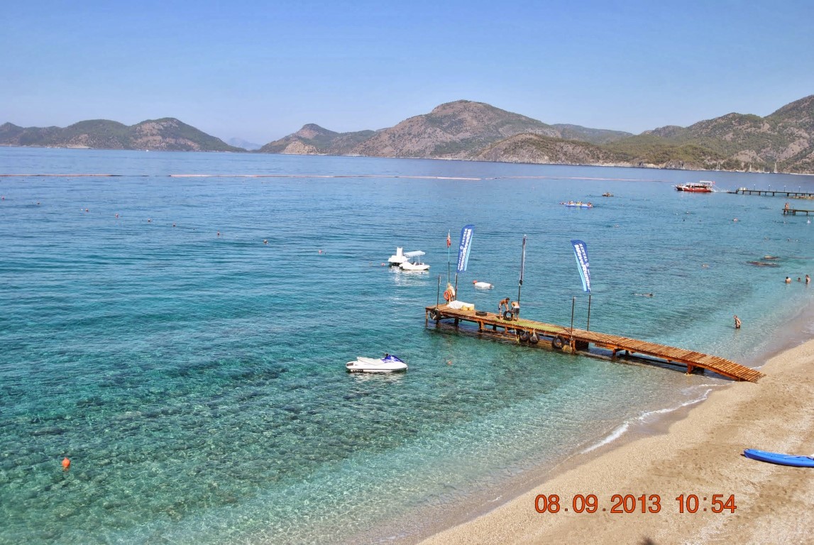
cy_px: 272
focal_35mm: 36
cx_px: 407
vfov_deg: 37.0
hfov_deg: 53.1
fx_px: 815
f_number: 8
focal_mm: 24
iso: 100
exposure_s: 1/250
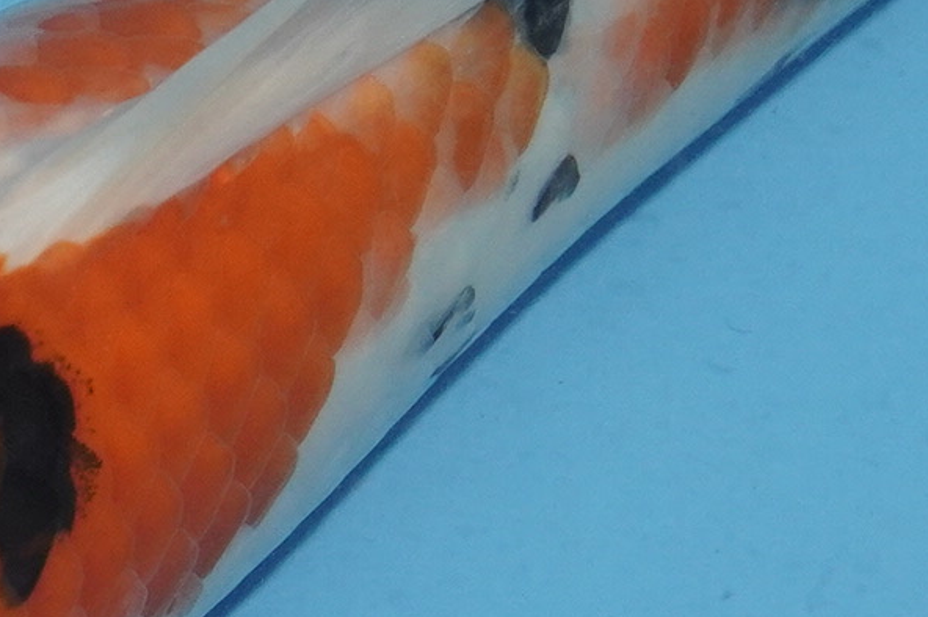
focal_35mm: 320
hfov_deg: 6.4
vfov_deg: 4.3
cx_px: 321
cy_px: 349
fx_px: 8244
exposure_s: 1/160
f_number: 5
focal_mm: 42
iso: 1000
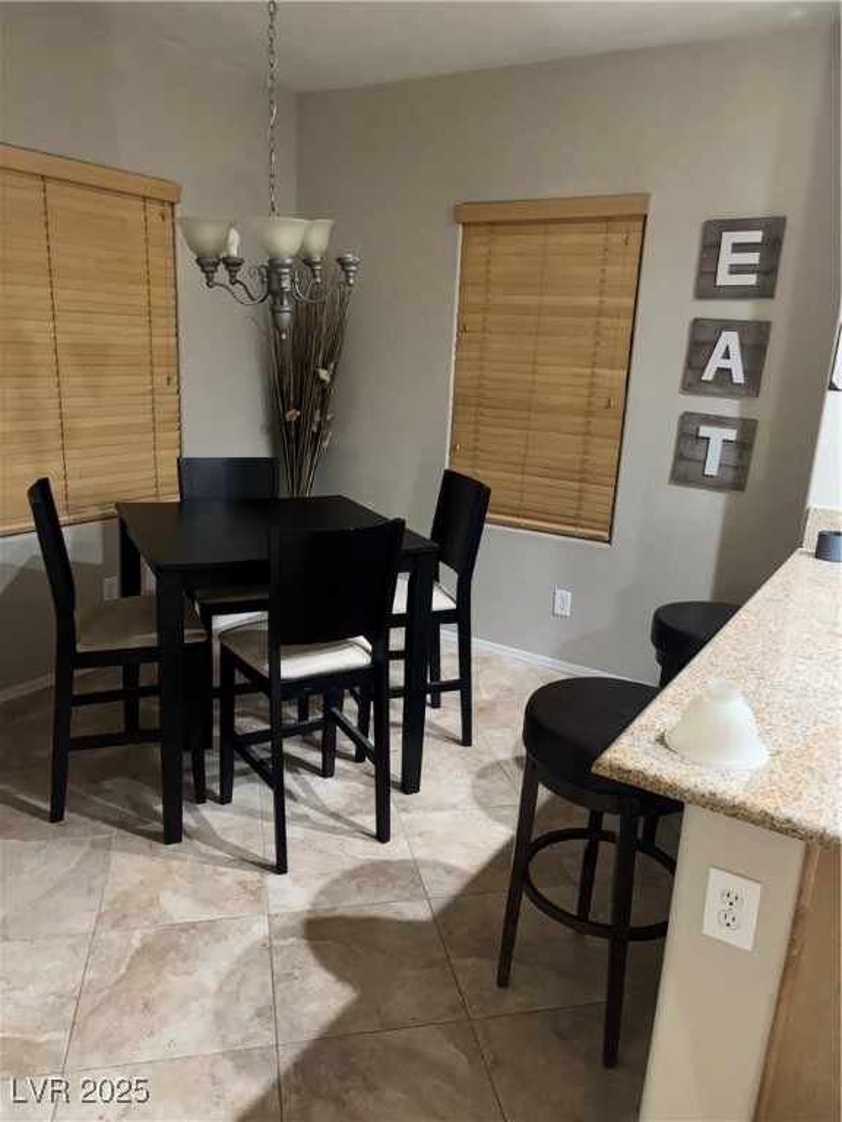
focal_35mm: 26
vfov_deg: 67.3
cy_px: 561
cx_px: 421
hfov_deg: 53.1
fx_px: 843
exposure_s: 1/30
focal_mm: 5.96
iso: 640
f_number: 1.6
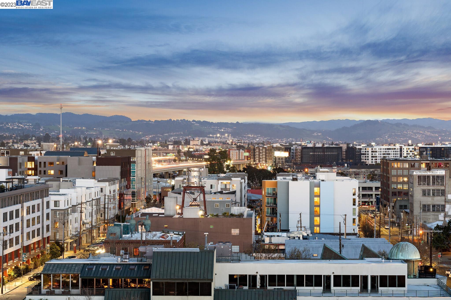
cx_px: 226
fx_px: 1491
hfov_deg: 17.2
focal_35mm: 119
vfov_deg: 11.5
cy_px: 150
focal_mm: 119
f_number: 11
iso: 160
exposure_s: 3.2
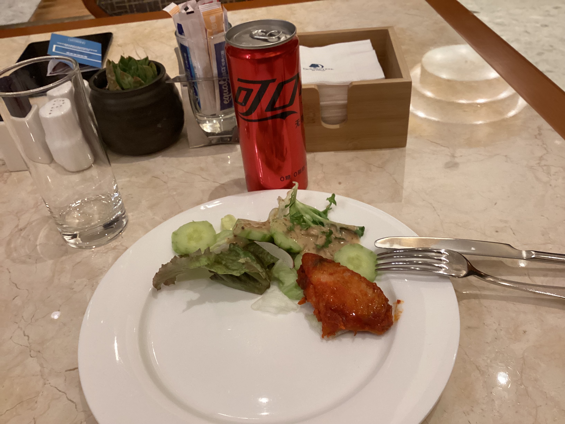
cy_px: 212
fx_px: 506
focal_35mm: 31
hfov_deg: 58.4
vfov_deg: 45.4
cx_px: 282
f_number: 2.4
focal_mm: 3.3
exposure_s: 1/50
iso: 320
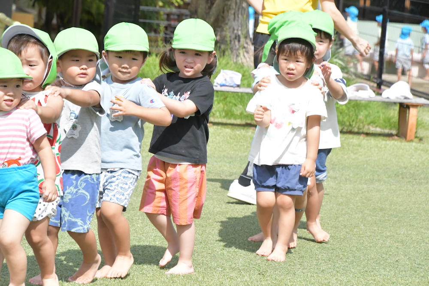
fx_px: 2586
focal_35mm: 217
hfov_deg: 9.5
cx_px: 214
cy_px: 143
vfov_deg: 6.3
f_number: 11
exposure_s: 1/8000
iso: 8000
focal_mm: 145
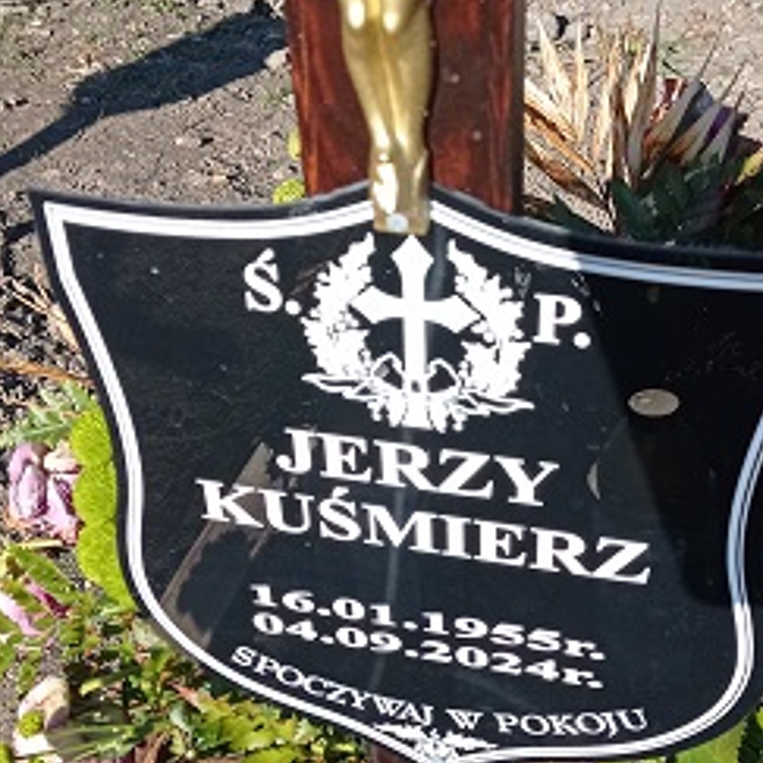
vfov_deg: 29.9
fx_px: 1421
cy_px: 482
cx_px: 418
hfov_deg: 30.0
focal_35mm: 57
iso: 101
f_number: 1.79
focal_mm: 4.74
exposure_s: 1/2457
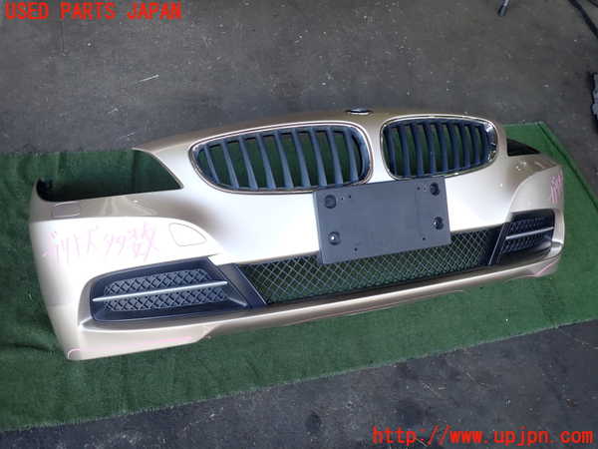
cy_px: 224
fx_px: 432
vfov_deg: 54.9
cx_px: 299
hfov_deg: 69.4
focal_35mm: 25
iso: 160
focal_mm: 4.5
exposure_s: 1/125
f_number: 2
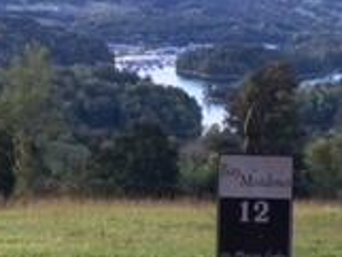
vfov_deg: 12.9
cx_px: 244
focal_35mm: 115
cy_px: 170
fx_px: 1137
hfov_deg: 17.0
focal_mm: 4.15
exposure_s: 1/255
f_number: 2.2
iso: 32
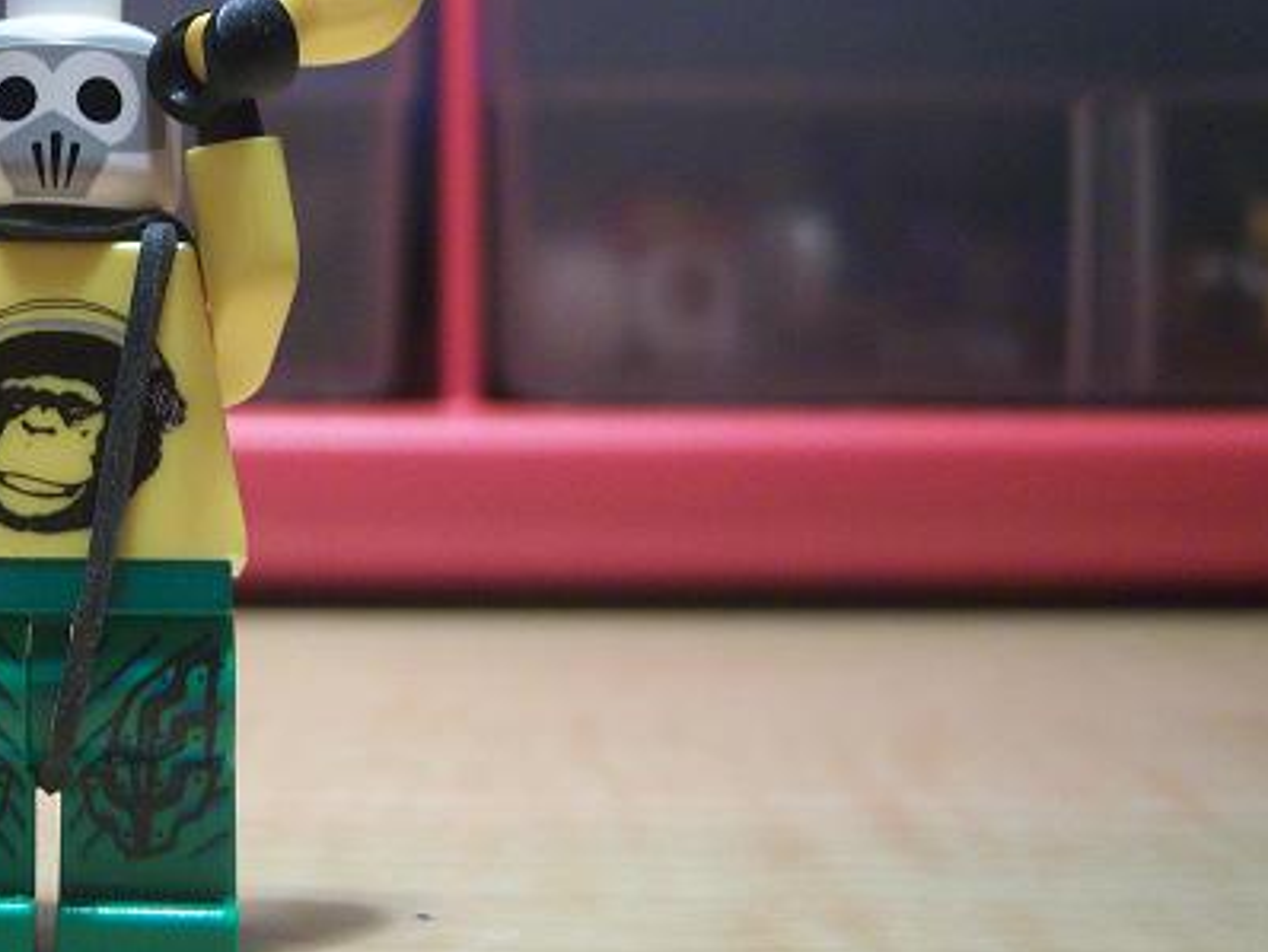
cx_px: 153
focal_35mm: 66
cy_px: 258
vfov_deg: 22.1
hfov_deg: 28.4
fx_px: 2419
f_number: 2.8
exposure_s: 1/50
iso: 160
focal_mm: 7.5
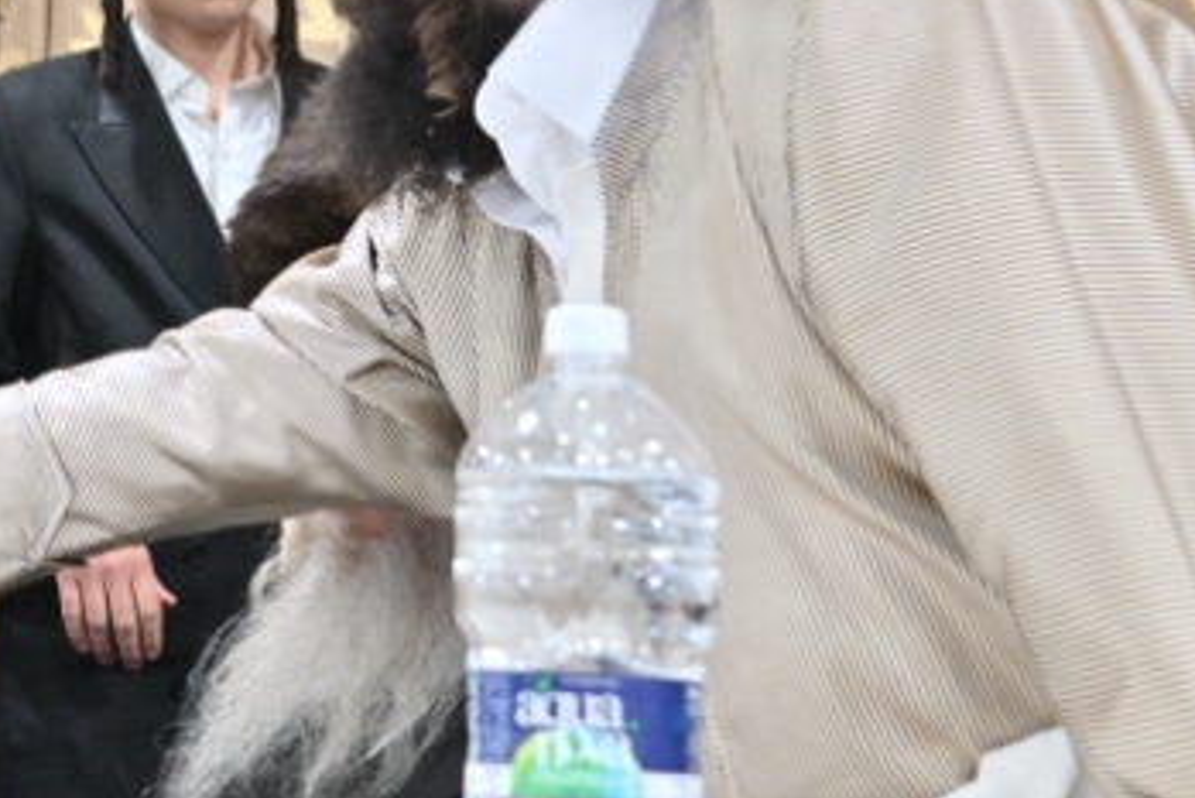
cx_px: 21
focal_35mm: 91
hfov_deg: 21.6
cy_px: -2
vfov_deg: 14.8
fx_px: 3022
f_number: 4
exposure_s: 1/125
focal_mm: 31
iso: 1000
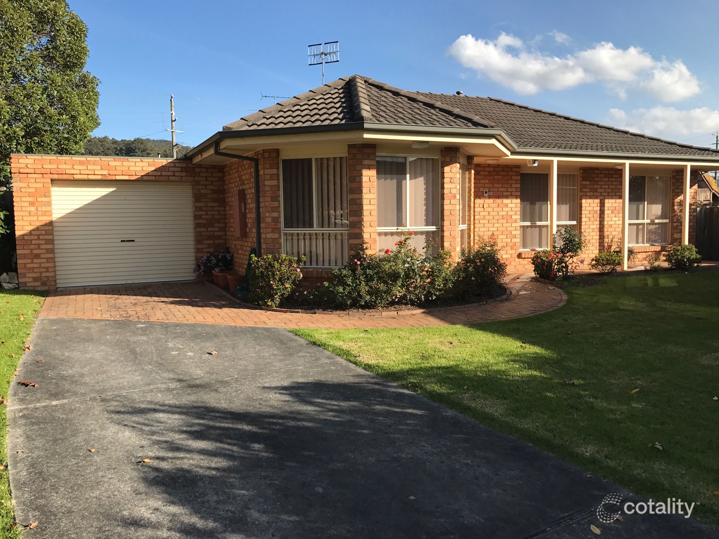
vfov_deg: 49.7
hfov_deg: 63.4
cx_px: 360
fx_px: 582
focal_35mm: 28
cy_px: 270
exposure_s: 1/1473
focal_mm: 3.99
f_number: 1.8
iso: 20
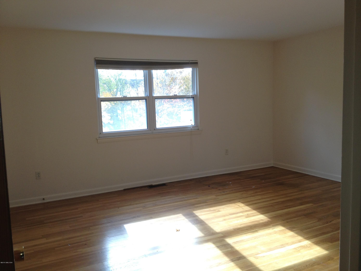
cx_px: 180
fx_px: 365
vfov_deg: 40.7
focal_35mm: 35
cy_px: 136
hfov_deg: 52.6
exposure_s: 1/120
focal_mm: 4.28
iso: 100
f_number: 2.4
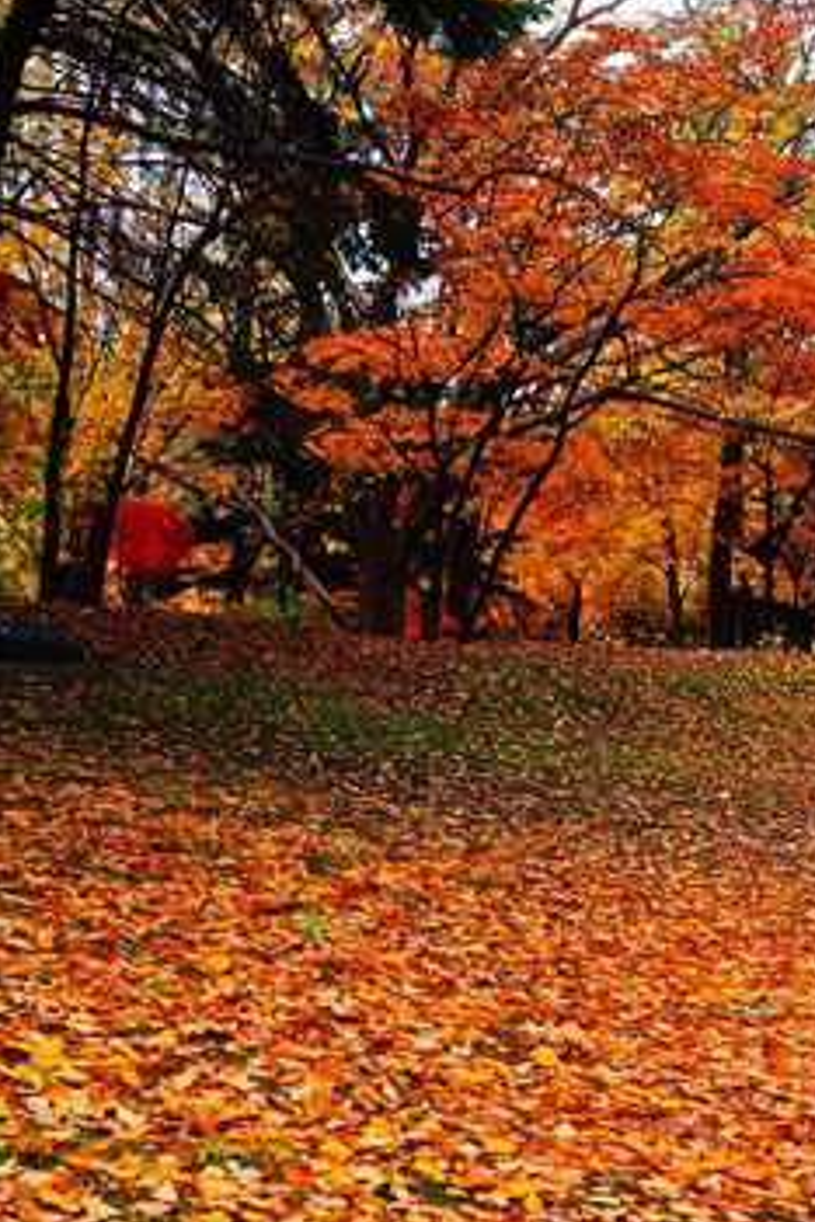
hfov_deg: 16.2
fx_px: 2784
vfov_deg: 24.3
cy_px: 195
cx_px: 869
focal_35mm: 82
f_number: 4.5
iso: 100
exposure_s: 1/80
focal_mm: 24
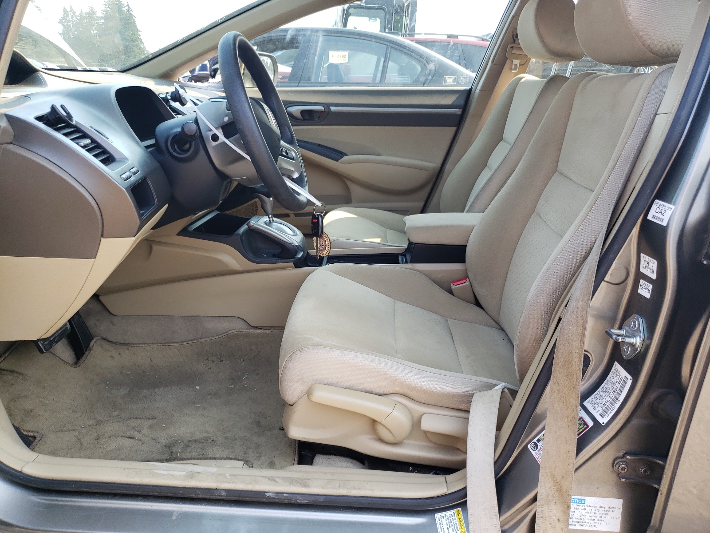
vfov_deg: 53.1
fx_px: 533
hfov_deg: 67.3
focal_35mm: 26
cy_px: 266
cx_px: 355
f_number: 1.5
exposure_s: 1/345
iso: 50
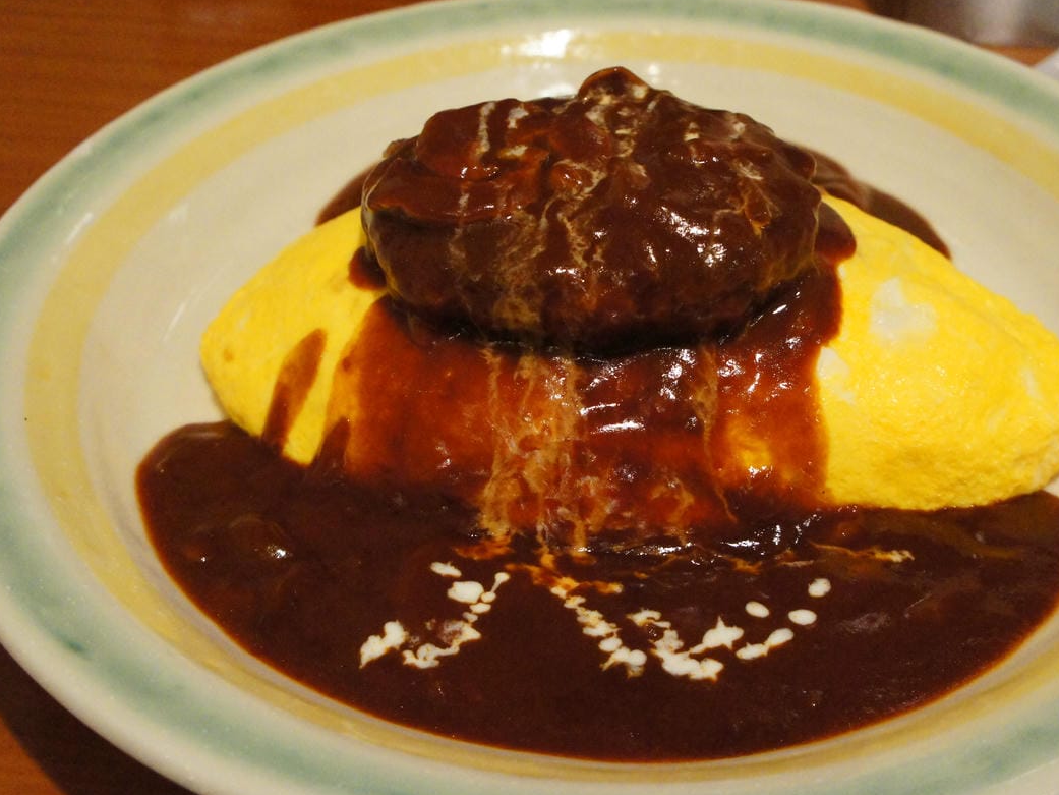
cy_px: 398
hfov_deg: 45.7
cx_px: 574
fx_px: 1254
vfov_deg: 35.1
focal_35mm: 41
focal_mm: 25
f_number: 6.3
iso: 6400
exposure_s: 1/60
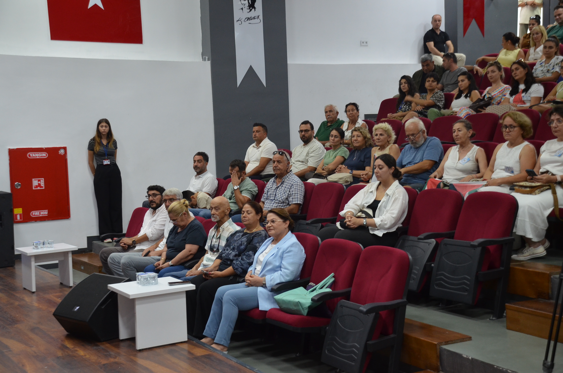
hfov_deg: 41.2
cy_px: 186
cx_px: 282
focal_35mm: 48
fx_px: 749
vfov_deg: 28.0
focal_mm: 32
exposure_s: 1/30
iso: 900
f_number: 4.2
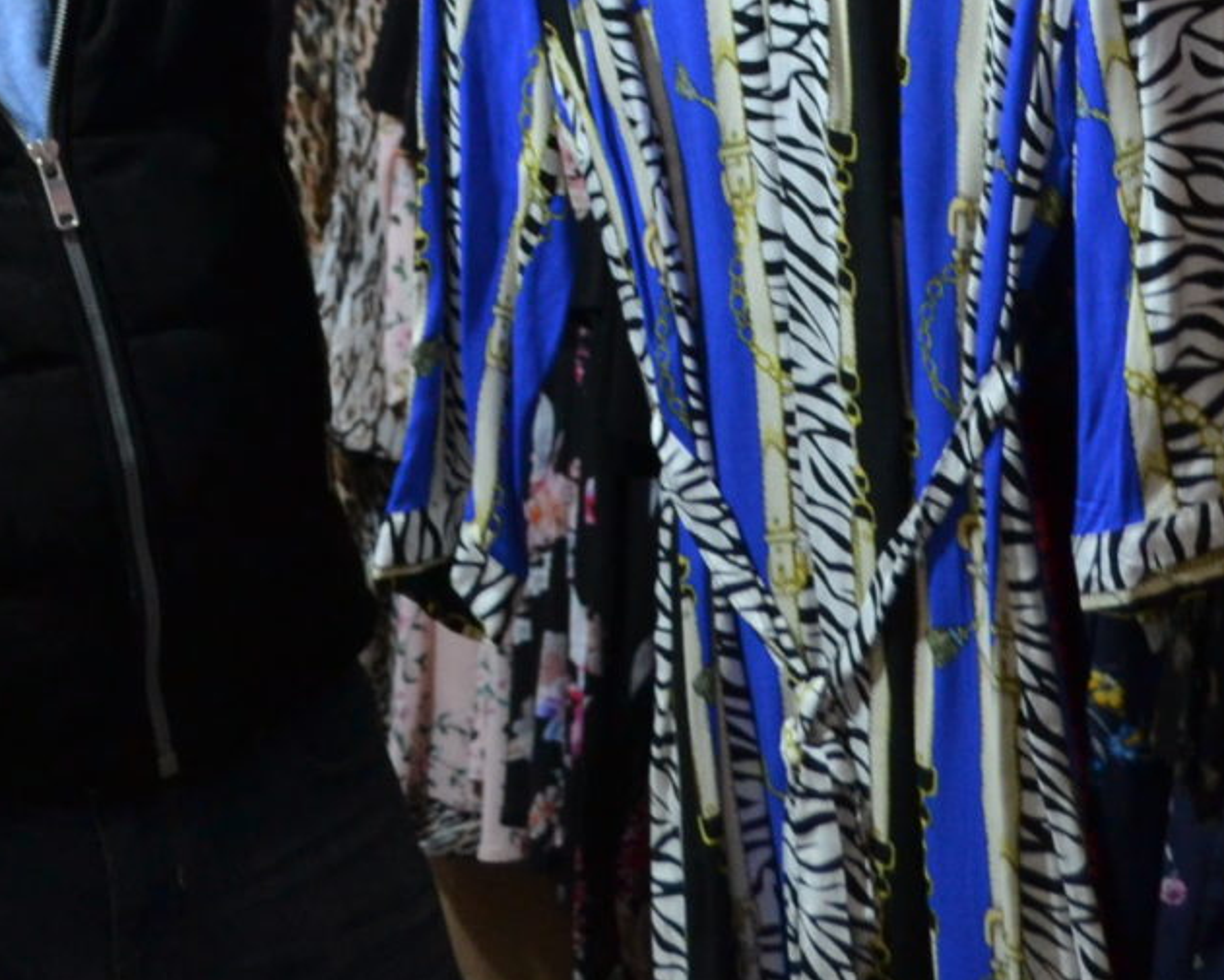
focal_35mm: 137
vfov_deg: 10.7
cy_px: -632
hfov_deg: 14.0
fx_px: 4964
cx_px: 260
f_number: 4
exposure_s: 1/60
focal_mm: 24
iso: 640
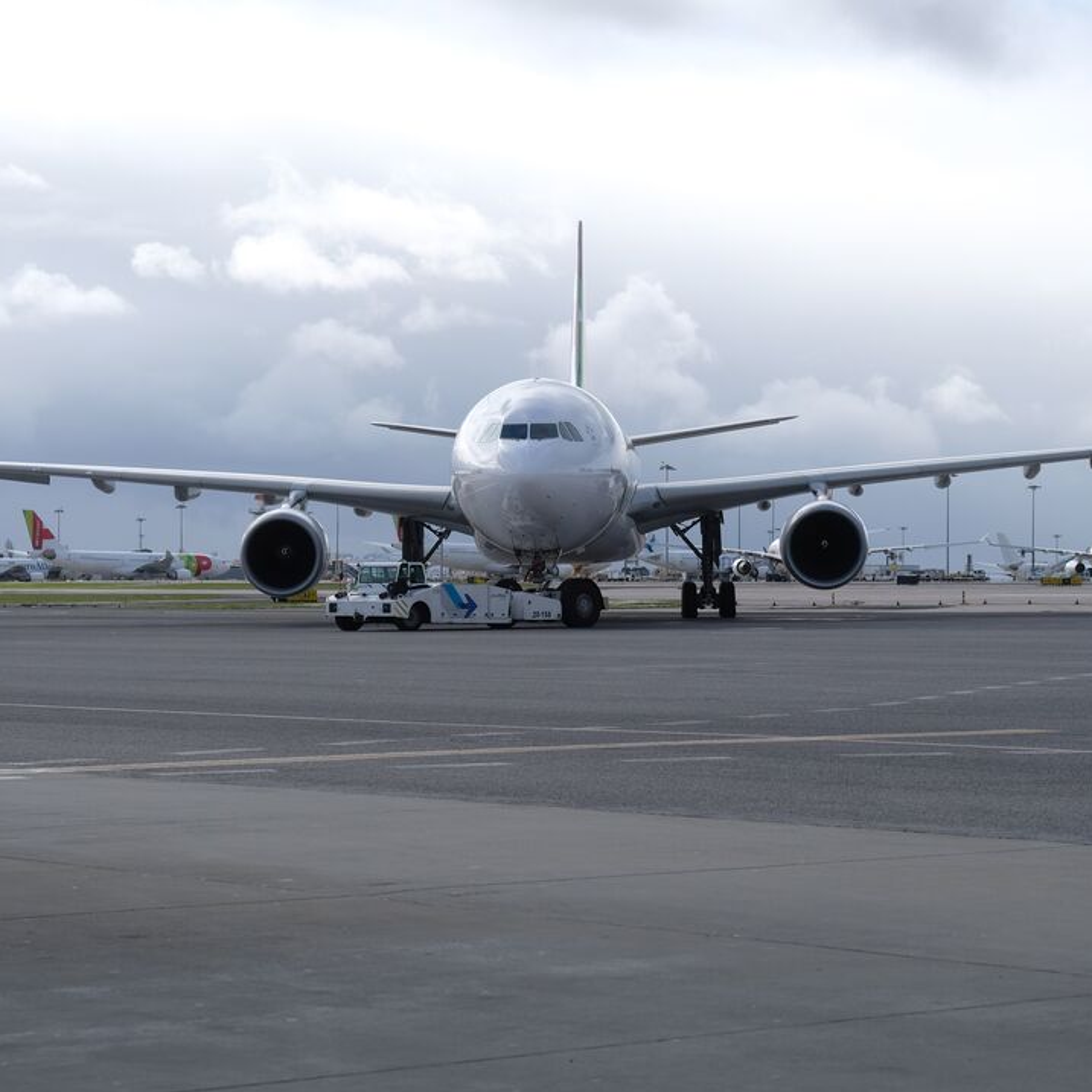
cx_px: 542
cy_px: 547
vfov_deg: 18.1
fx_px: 3426
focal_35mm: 96
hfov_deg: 18.1
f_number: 4.5
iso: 200
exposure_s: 1/1250
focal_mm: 50
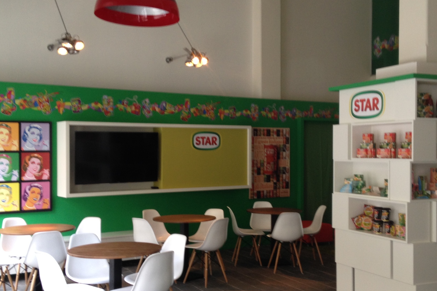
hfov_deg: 38.2
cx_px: 238
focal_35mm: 52
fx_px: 631
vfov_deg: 26.0
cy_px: 154
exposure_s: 1/20
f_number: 2.4
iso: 50
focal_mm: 4.28
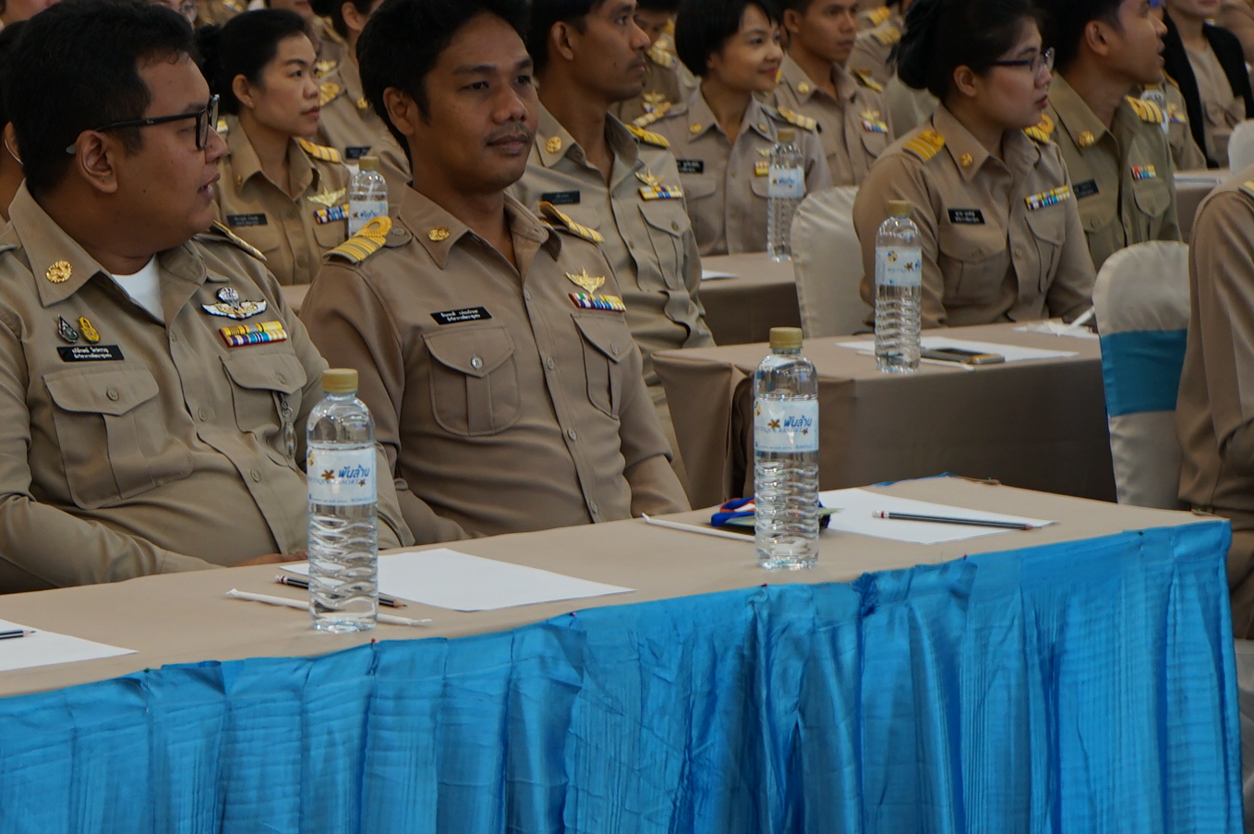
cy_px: 103
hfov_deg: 17.9
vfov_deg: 12.0
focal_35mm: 113
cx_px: 144
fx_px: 3933
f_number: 4.5
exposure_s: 1/15
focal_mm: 51
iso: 400
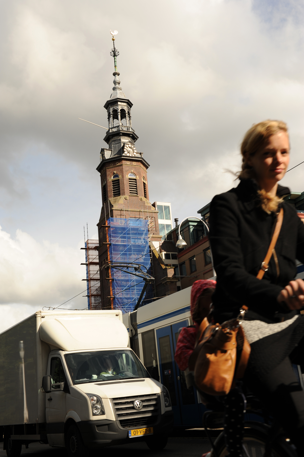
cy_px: 228
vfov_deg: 46.4
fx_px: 533
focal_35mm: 42
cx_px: 152
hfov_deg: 31.9
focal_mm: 42
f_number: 9
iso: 200
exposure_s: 1/400
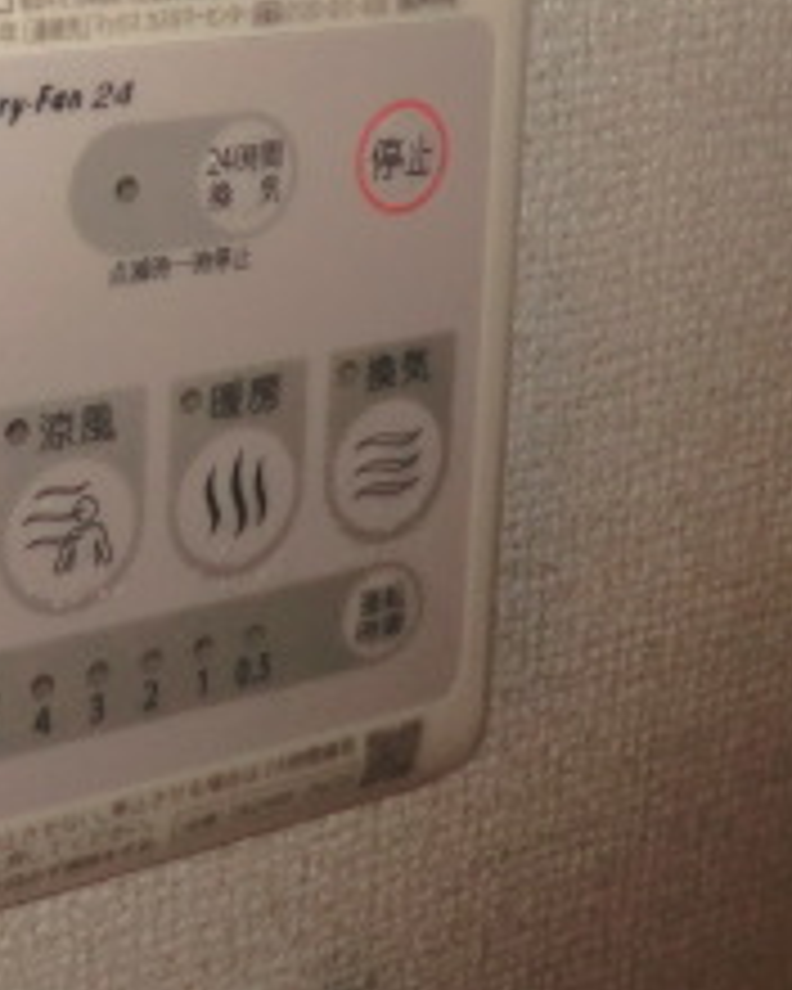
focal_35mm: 68
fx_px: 1992
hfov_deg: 21.5
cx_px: -36
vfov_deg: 27.6
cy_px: 274
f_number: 3.2
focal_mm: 4.3
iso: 200
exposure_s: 1/20
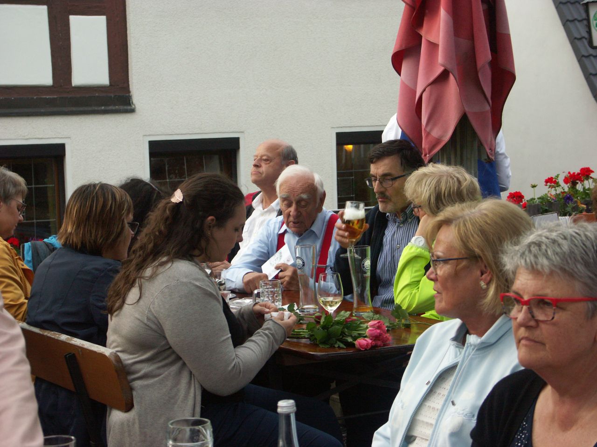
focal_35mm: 85
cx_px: 298
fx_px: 1466
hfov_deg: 23.0
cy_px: 224
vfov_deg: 17.4
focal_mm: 21.67
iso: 200
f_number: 3.5
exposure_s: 1/125
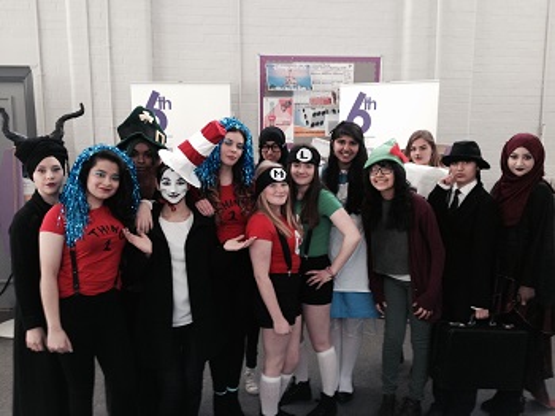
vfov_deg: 40.7
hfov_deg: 52.7
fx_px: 561
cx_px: 278
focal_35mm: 35
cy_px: 208
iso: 80
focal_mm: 4.28
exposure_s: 1/20
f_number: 2.4
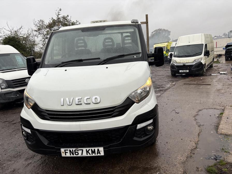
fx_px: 174
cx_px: 116
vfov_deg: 53.1
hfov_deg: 67.3
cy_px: 87
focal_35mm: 26
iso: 50
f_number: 1.6
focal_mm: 5.96
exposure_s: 1/548
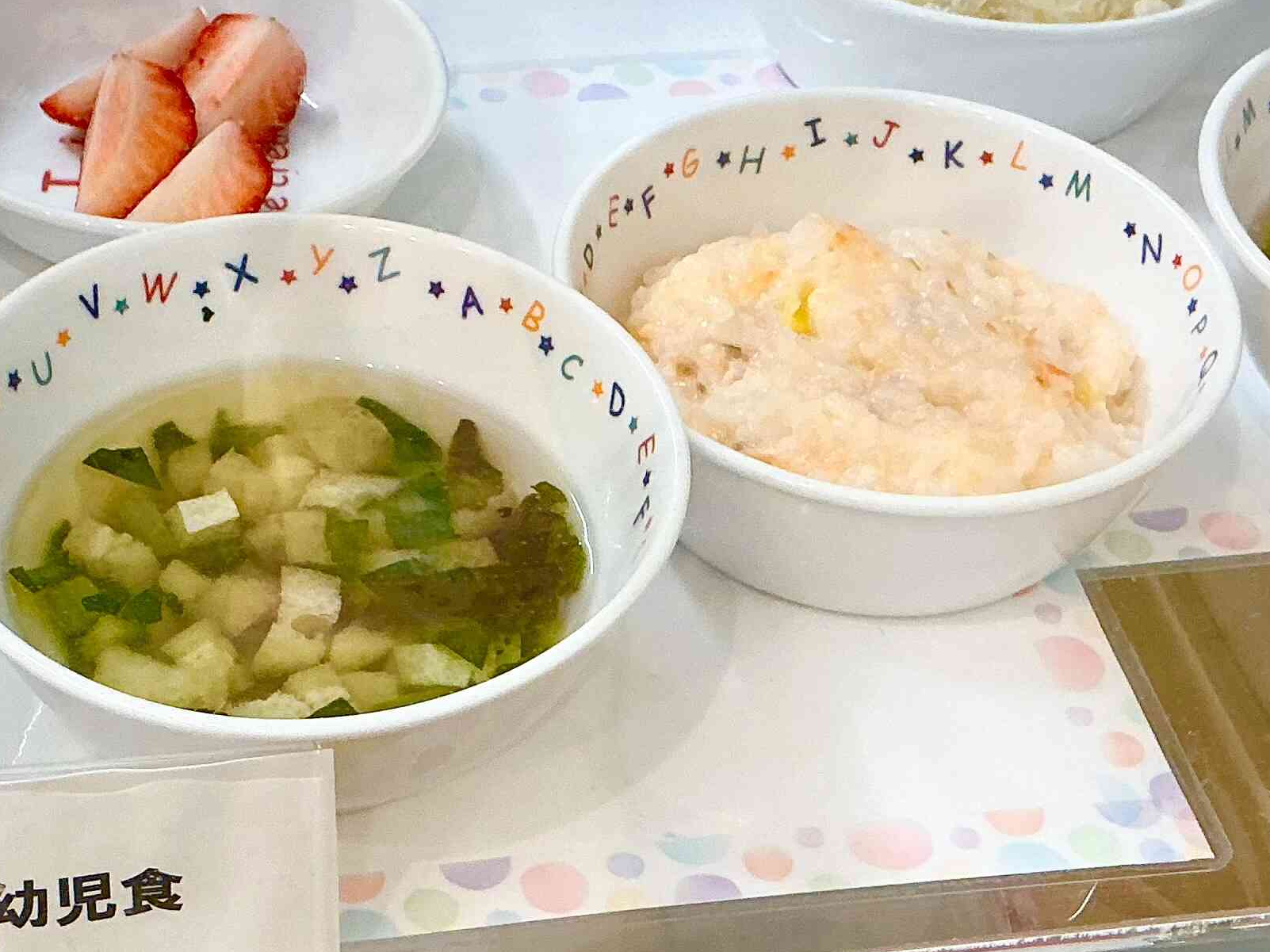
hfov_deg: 26.6
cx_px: 462
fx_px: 2678
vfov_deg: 20.0
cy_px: 713
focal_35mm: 73
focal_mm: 3
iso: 64
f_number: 1.8
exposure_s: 1/60
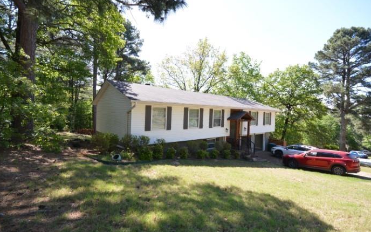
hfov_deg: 97.8
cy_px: 115
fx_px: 162
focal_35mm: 16
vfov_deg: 71.3
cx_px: 189
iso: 100
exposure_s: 1/40
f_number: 8
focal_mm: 10
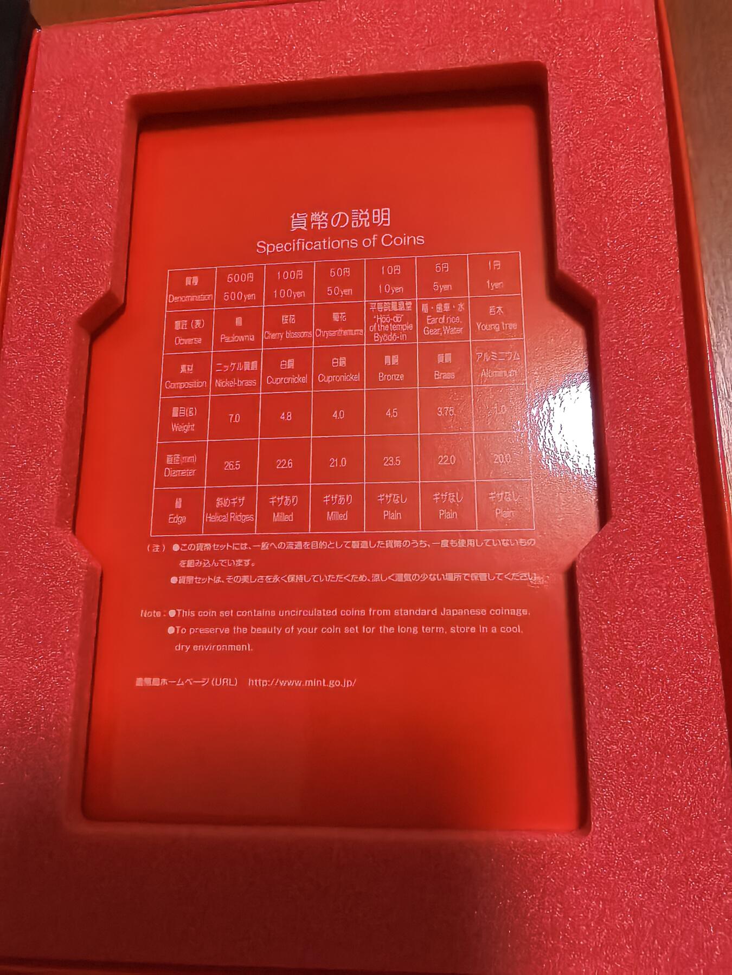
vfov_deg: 71.6
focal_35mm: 24
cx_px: 366
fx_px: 677
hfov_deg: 56.8
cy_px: 488
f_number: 2.2
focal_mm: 1.68
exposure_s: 1/20
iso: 640
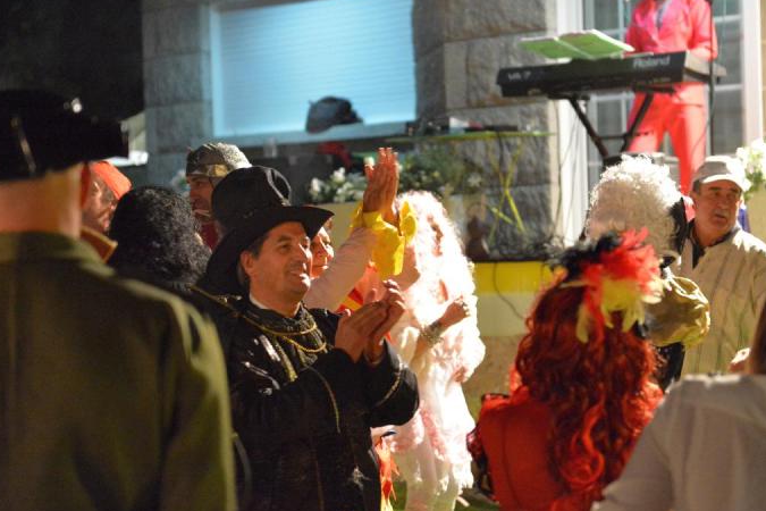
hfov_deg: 24.5
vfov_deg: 16.5
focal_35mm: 83
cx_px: 409
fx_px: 1766
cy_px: 240
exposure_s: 1/80
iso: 6400
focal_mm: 70
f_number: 2.8
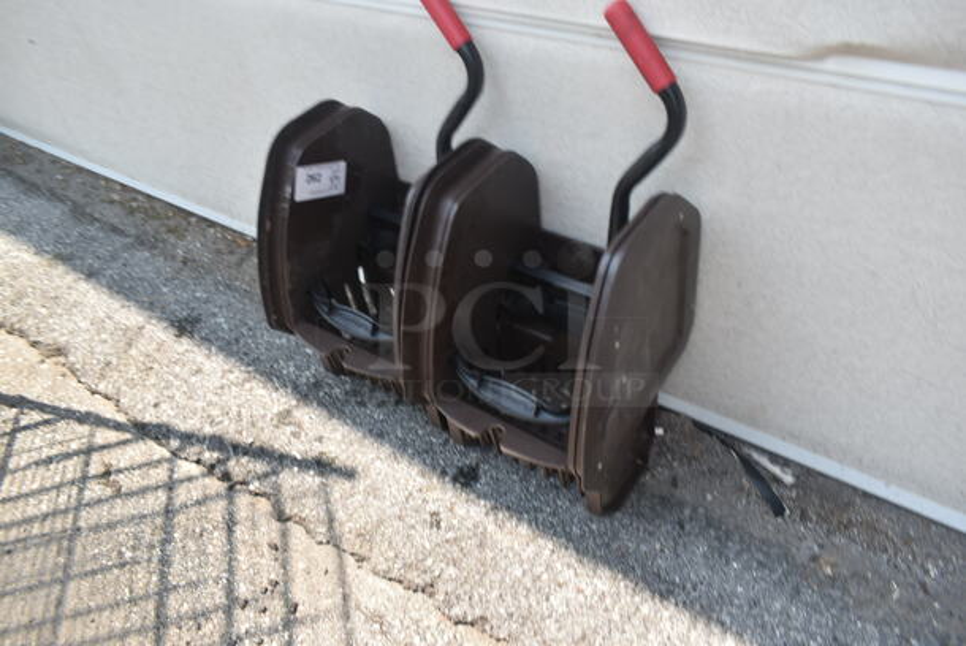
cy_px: 323
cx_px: 483
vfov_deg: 48.0
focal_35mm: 27
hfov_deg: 67.3
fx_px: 725
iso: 200
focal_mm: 18
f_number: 6.3
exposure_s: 1/200
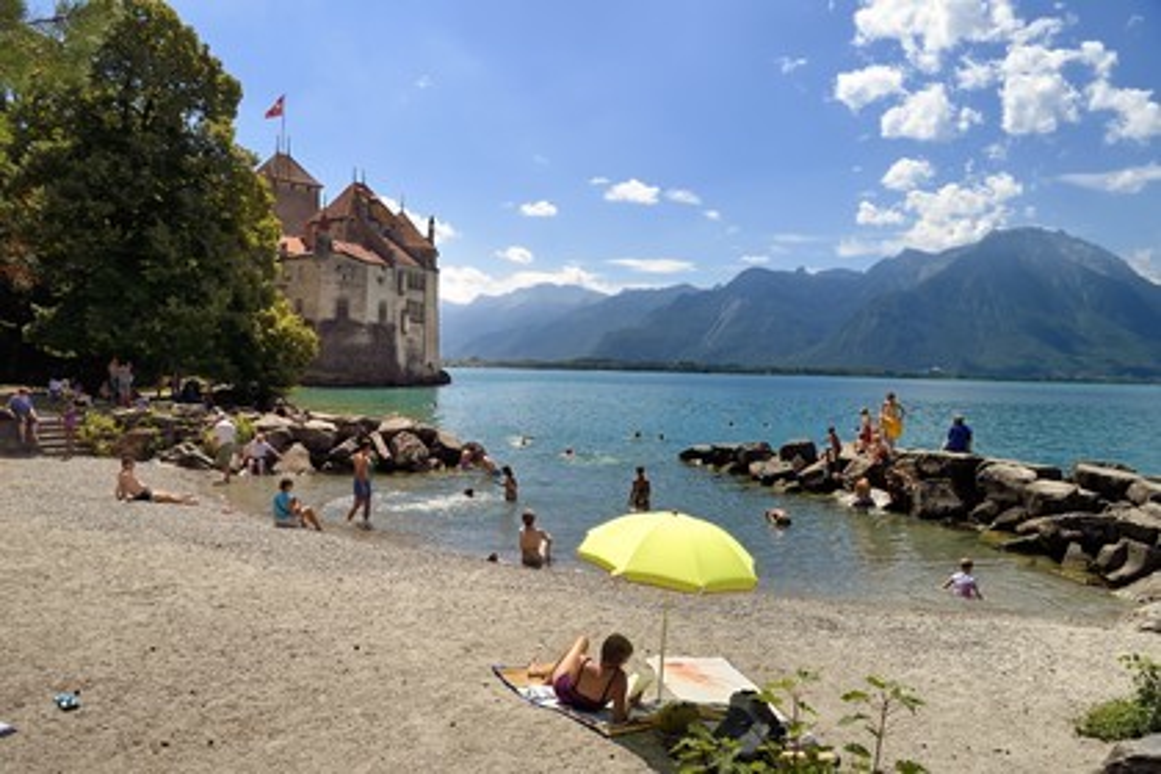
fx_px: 774
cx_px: 580
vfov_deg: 53.1
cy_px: 387
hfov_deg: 73.7
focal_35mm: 24
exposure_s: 1/320
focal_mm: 24
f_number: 16
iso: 200
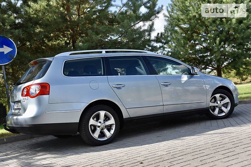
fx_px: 279
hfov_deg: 48.5
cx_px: 126
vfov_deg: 33.4
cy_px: 84
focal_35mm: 40
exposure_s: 1/250
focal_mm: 40
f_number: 8
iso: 250
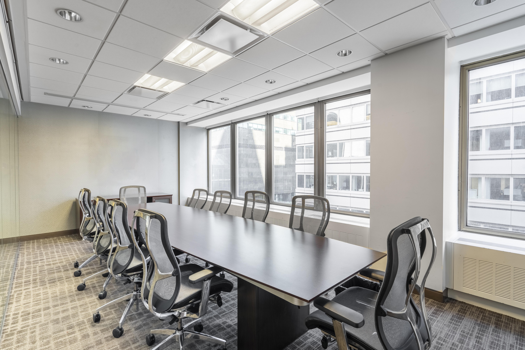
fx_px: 248
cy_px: 175
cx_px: 262
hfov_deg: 93.3
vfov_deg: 70.4
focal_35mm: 17
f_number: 9
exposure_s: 1/50
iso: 200
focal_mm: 17
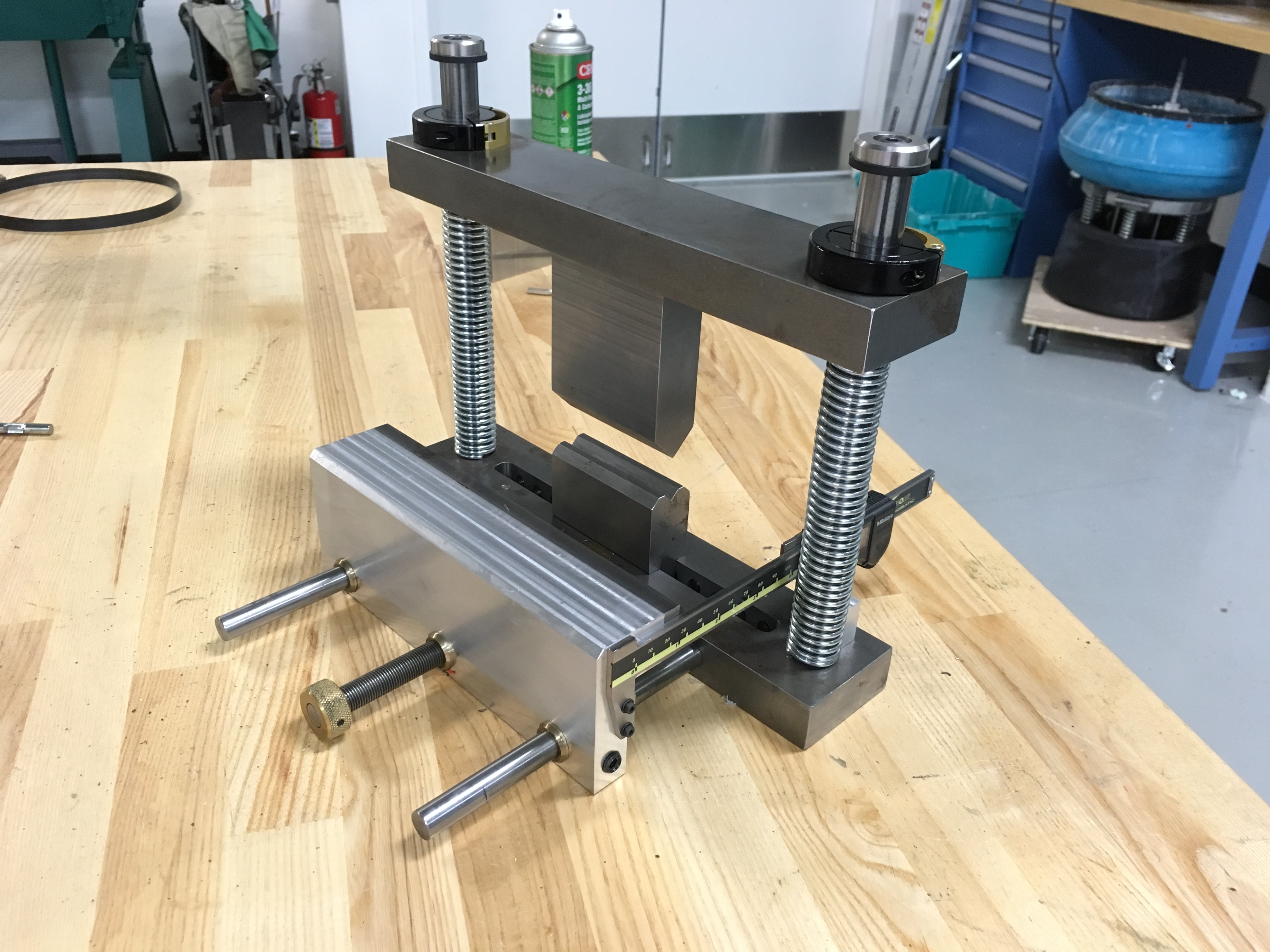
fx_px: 1064
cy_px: 476
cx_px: 635
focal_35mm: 29
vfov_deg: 48.2
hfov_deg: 61.7
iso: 160
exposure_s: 1/30
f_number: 2.2
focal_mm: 4.15
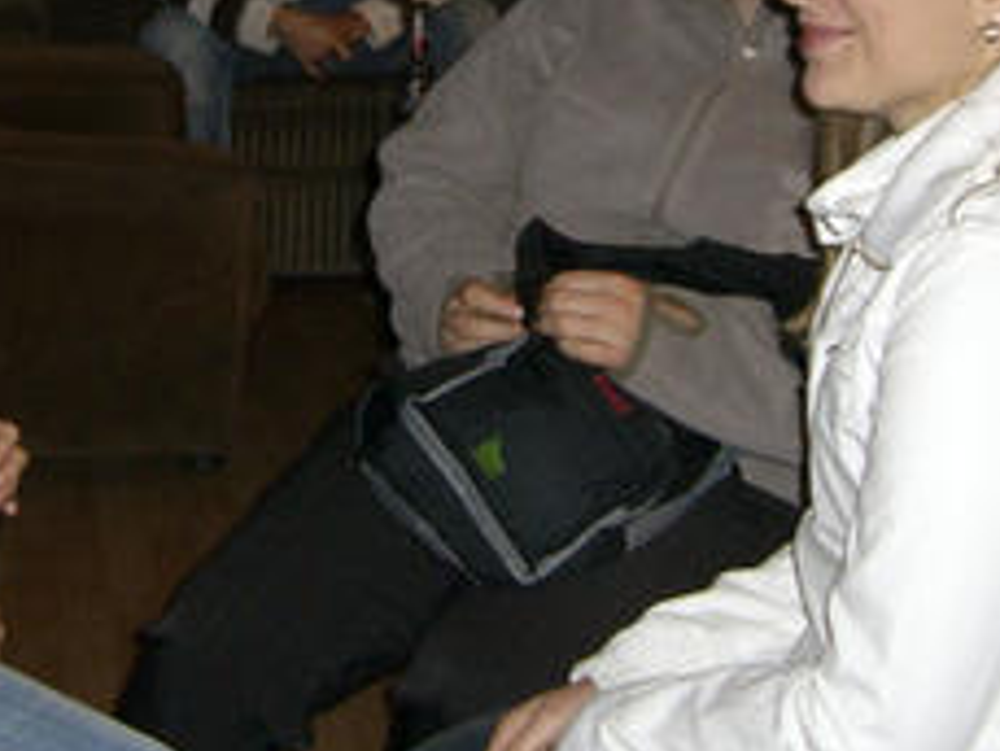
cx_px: 406
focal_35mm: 106
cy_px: -79
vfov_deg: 13.7
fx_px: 3064
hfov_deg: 18.5
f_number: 2.7
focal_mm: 6.2
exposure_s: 1/60
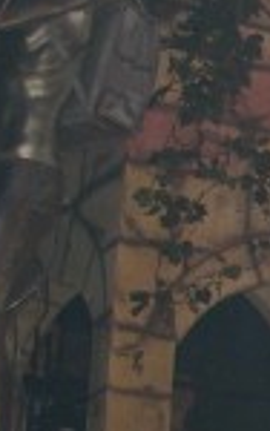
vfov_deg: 12.6
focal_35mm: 161
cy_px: 546
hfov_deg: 7.3
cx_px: 776
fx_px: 1892
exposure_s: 1/60
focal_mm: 7.9
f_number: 2.8
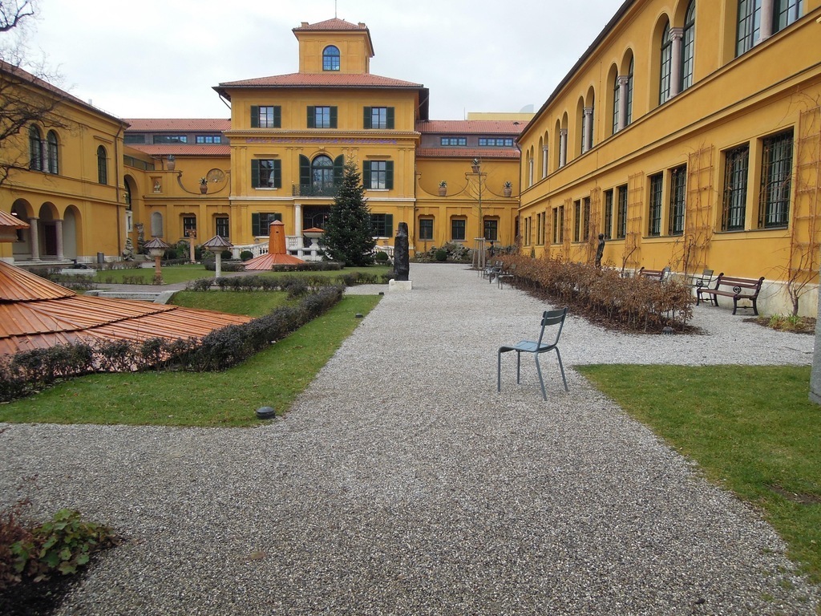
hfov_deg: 71.6
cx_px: 410
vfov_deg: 56.8
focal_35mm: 24
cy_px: 308
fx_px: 569
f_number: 2.8
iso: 160
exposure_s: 1/500
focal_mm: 4.3
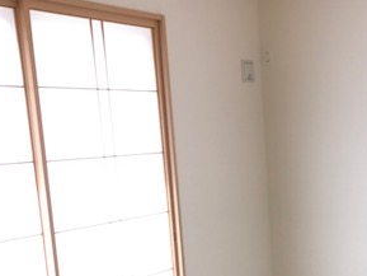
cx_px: 310
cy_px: 265
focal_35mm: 62
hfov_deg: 30.2
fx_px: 658
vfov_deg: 22.9
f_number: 1.8
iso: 32
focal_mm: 3.99
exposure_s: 1/60
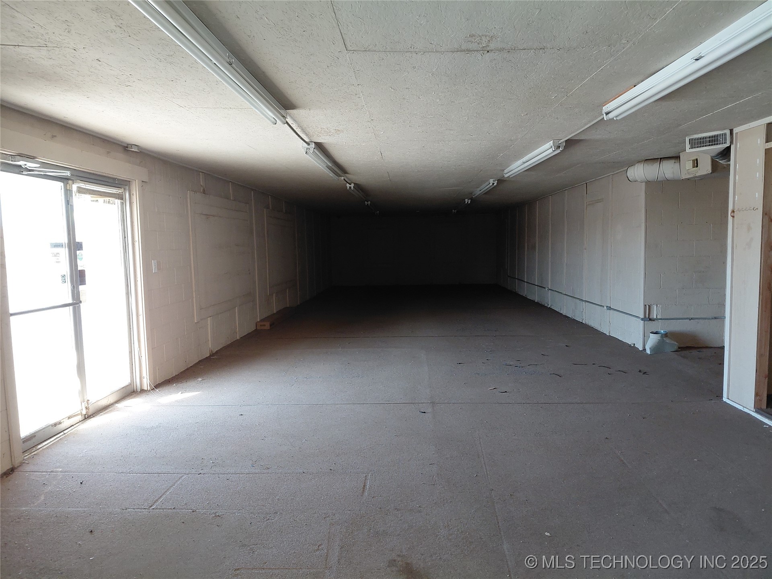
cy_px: 290
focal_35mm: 25
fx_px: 558
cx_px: 386
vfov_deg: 54.9
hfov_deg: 69.4
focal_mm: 4.69
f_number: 1.8
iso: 400
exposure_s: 1/60
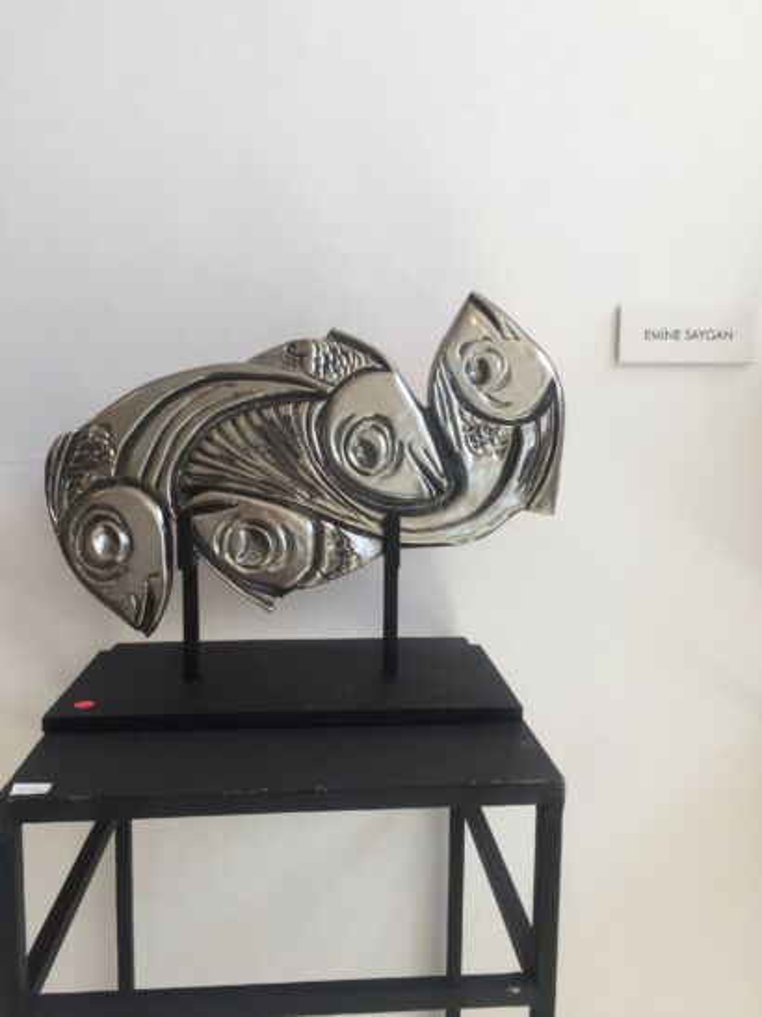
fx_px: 851
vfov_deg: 61.7
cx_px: 381
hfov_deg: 48.2
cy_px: 508
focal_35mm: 29
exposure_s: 1/50
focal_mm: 4.15
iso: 32
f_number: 2.2
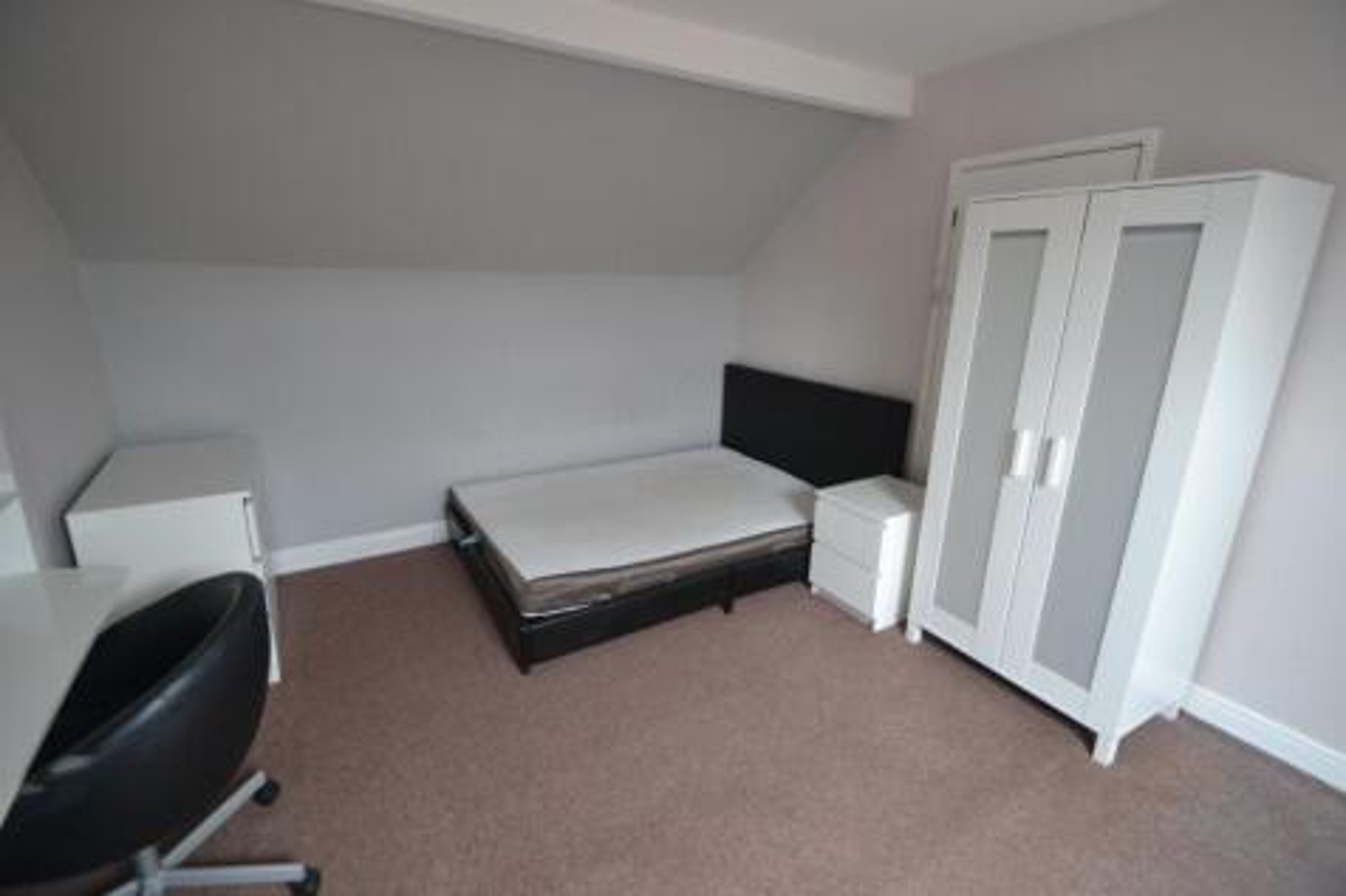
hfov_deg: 100.4
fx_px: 561
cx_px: 673
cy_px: 448
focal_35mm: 15
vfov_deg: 77.3
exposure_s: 1/60
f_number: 3.5
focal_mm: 10
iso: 720
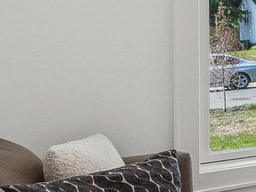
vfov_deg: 23.8
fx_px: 451
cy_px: 55
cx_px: 497
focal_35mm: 61
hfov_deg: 19.7
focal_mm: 12
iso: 640
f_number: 7.1
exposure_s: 1/320
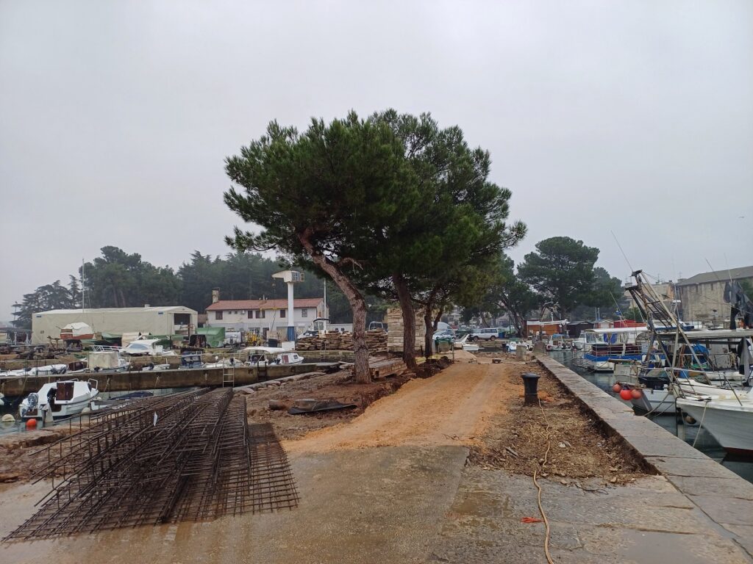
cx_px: 376
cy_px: 282
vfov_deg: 54.9
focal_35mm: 25
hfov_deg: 69.4
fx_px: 544
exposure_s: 1/169
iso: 50
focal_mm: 4.65
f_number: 1.8
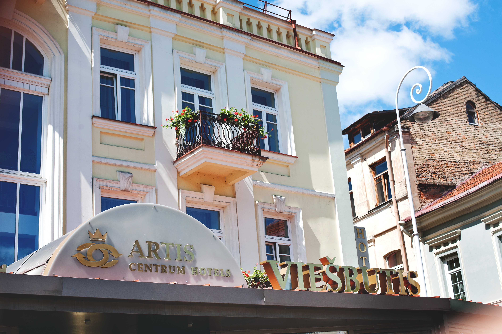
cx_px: 251
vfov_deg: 27.0
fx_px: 697
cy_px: 167
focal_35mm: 50
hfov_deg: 39.6
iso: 200
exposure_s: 1/1000
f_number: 6.3
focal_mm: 50
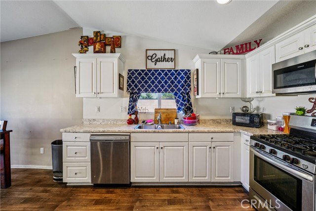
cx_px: 158
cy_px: 106
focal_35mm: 14
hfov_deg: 104.2
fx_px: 123
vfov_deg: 81.2
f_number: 8
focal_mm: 14
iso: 400
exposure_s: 1/25
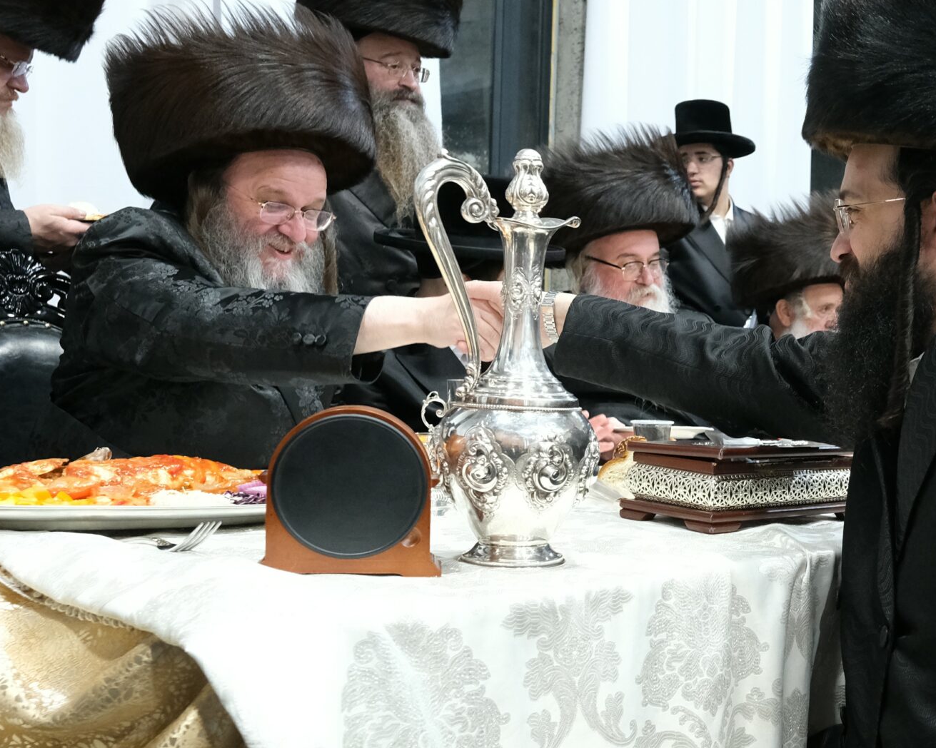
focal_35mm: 44
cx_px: 874
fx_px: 1219
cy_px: 456
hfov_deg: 38.6
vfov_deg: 34.0
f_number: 4
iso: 2500
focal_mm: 16
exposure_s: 1/125
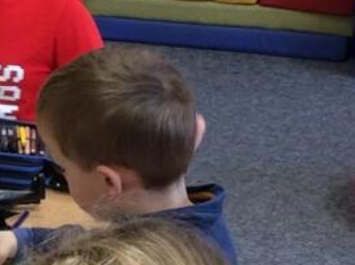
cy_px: 52
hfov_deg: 11.5
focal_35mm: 160
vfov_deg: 9.2
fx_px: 1638
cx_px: -283
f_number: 2.4
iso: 32
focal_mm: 3.3
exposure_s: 1/25
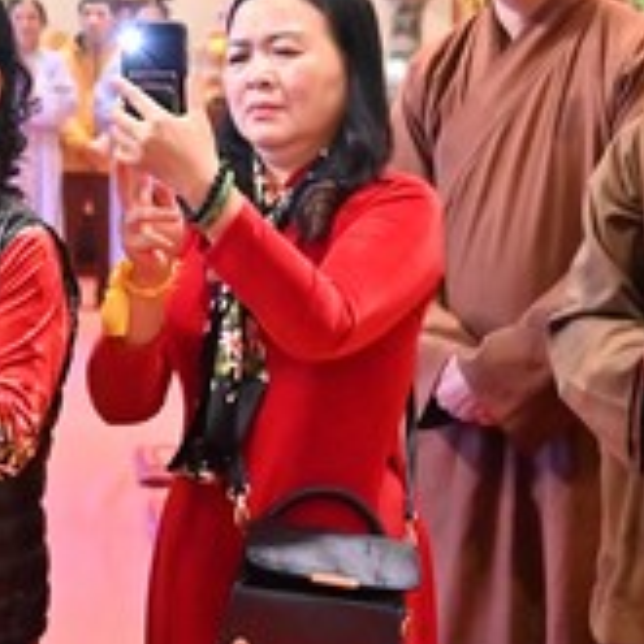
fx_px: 2463
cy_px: 113
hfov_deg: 14.3
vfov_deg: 14.8
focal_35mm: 117
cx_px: -207
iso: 4000
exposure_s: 1/125
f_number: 4
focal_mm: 35
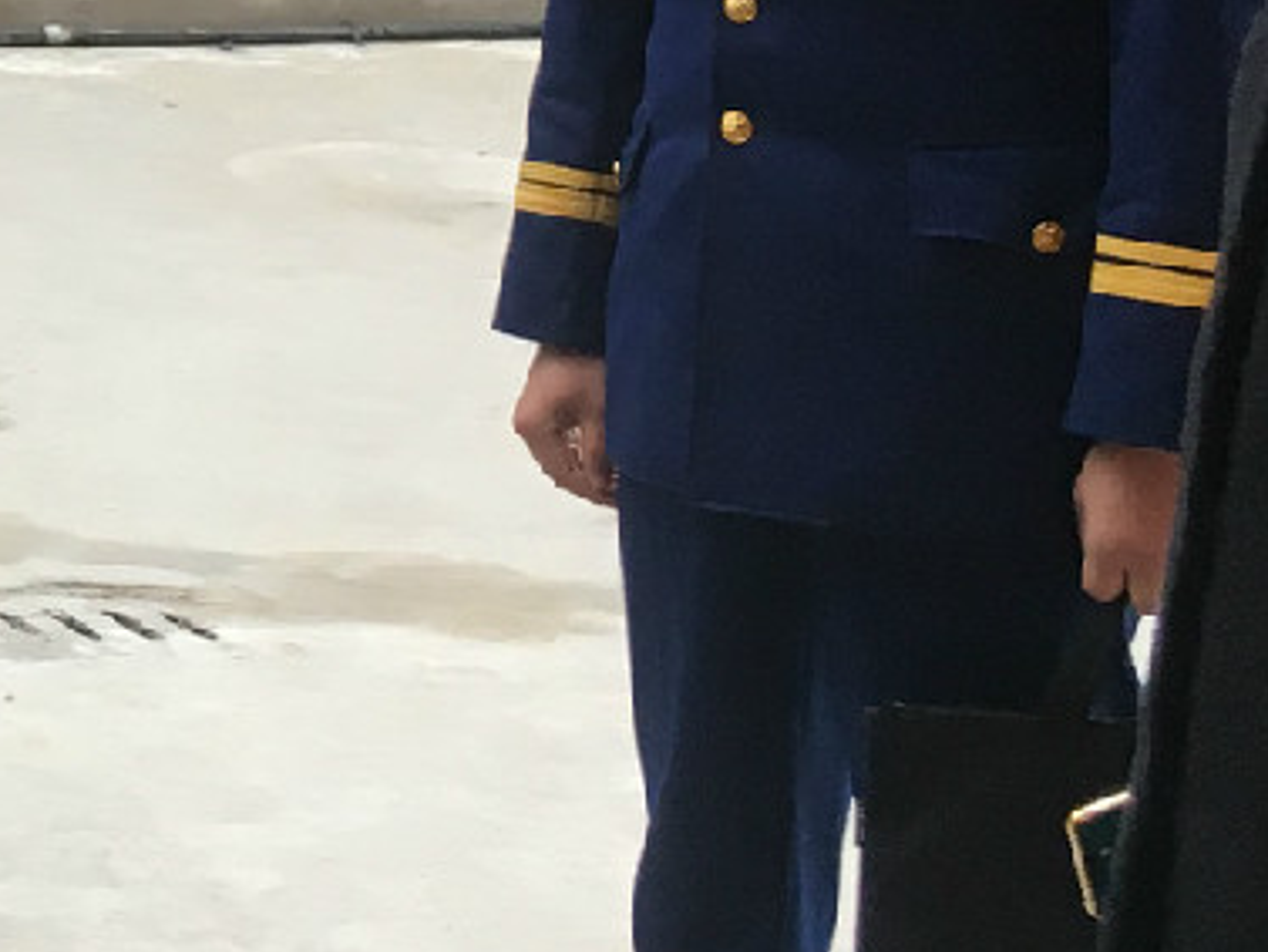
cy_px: -219
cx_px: -979
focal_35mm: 123
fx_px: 4507
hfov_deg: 14.2
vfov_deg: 11.8
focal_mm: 4.15
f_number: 2.2
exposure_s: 1/33
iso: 25
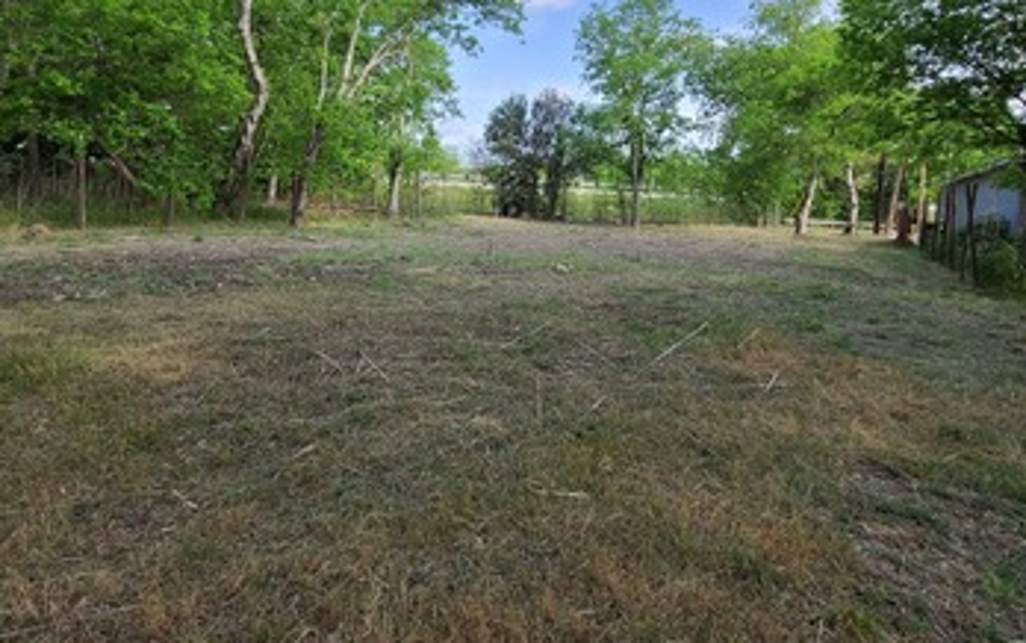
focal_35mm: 19
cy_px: 236
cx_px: 522
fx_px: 532
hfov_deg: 87.9
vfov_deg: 61.4
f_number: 2.2
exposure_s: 1/563
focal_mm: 2.2
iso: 64
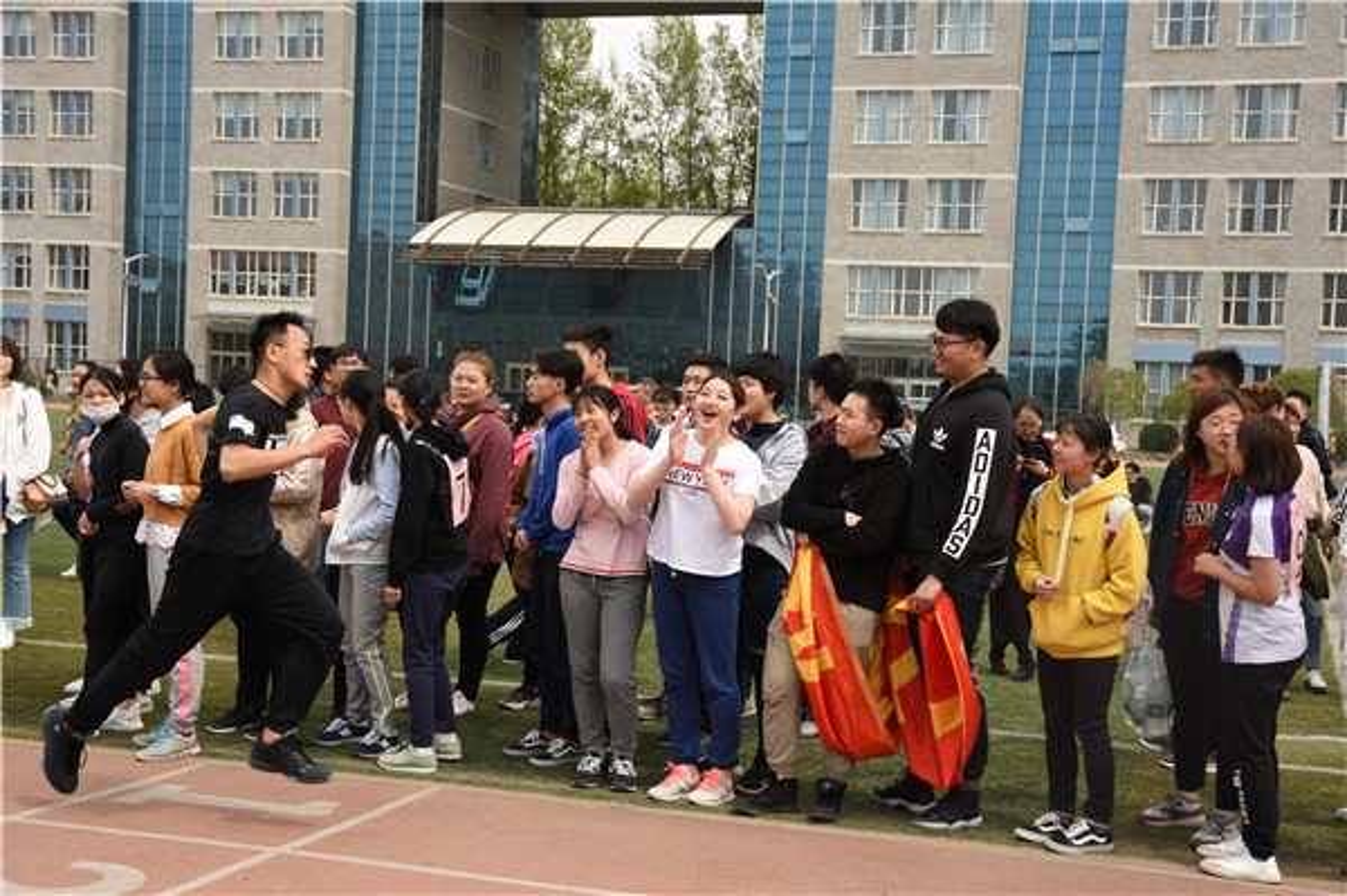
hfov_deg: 41.1
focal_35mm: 48
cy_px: 448
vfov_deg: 28.0
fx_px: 1794
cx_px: 674
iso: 100
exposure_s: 1/400
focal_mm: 32
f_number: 5
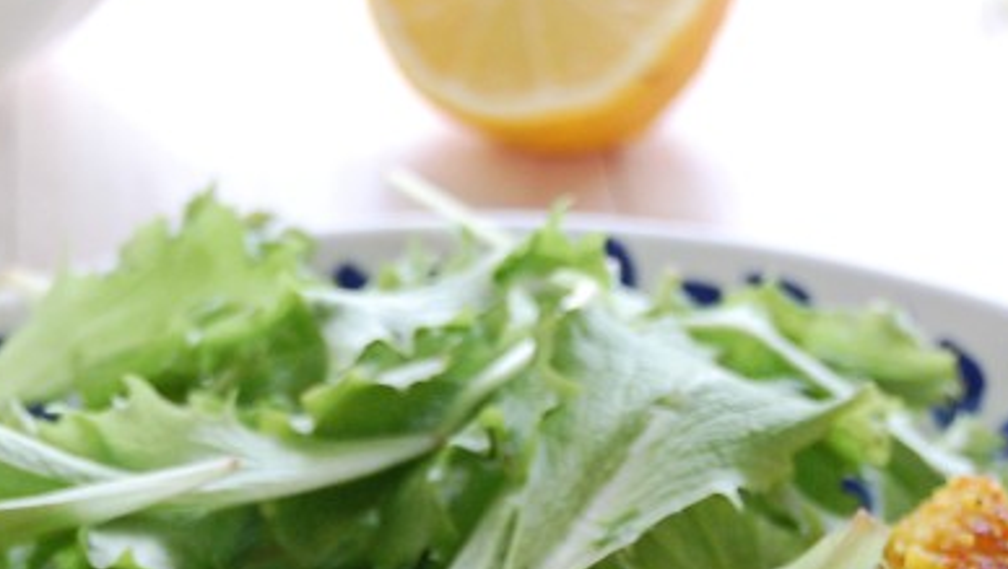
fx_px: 5190
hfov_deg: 11.1
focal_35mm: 194
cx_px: 287
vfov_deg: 6.3
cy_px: 390
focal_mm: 48
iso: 720
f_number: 5.6
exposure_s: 1/60
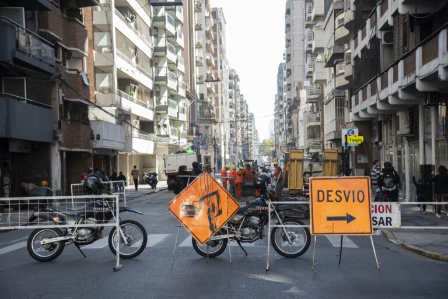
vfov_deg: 20.9
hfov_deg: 30.9
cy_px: 150
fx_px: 809
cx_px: 224
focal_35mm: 65
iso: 200
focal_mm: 65
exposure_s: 1/125
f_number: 5
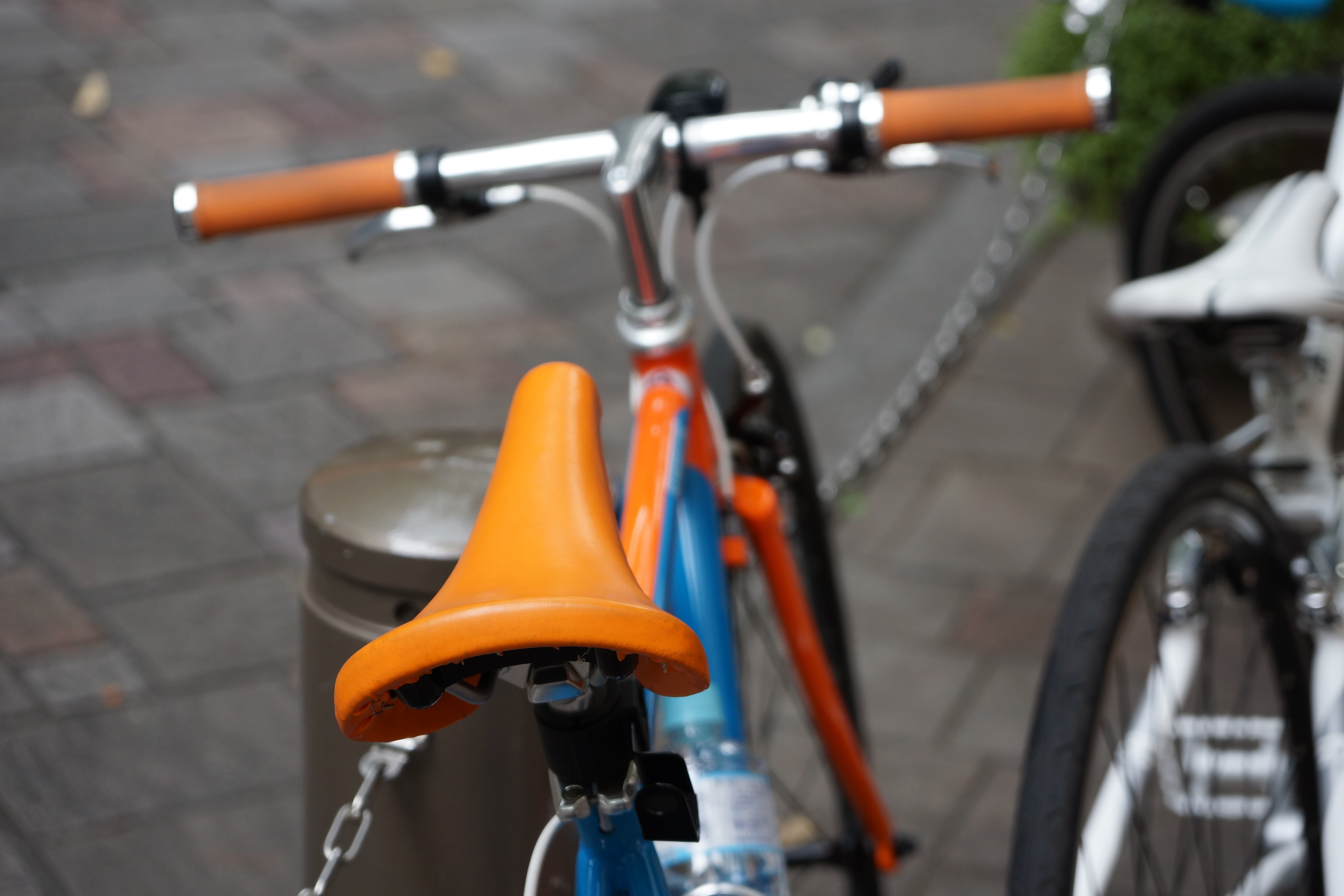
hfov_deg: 19.5
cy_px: 448
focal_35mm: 105
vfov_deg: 13.0
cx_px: 672
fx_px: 3920
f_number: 4
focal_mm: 70
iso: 250
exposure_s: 1/125
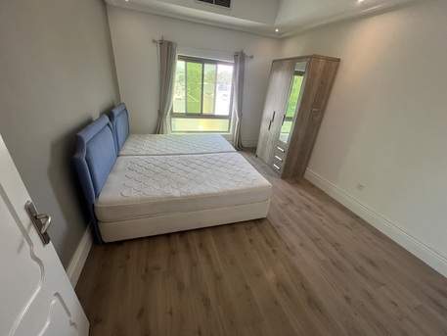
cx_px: 224
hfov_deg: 106.2
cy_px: 168
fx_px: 168
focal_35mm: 13
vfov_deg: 89.9
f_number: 1.8
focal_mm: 1.57
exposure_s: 1/100
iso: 125
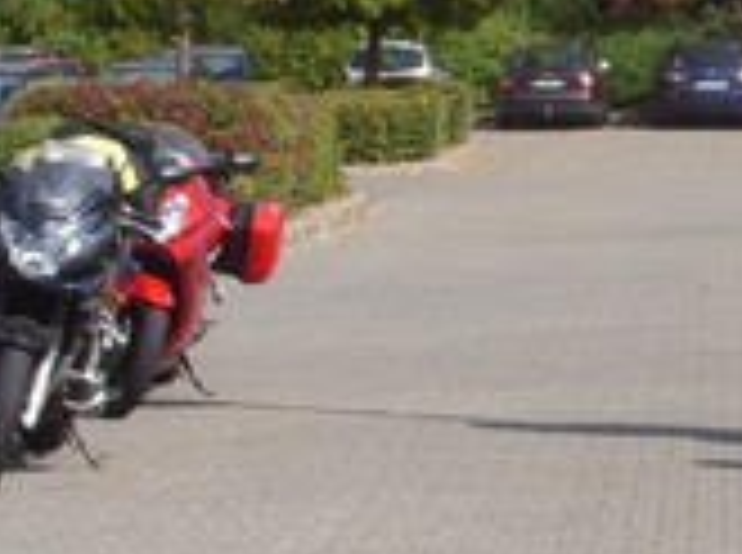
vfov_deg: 8.5
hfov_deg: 11.2
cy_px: 324
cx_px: 886
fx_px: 3700
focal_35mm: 173
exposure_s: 1/384
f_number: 4.9
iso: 50
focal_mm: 6.3
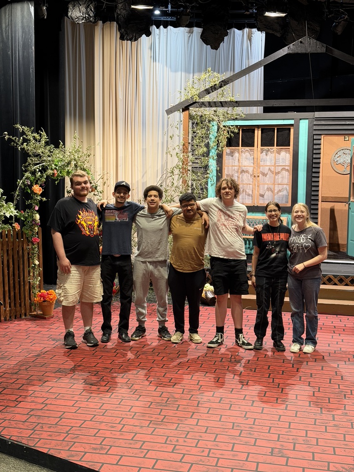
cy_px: 236
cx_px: 177
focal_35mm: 48
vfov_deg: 39.7
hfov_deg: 30.3
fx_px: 654
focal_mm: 6.76
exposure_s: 1/60
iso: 200
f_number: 1.78
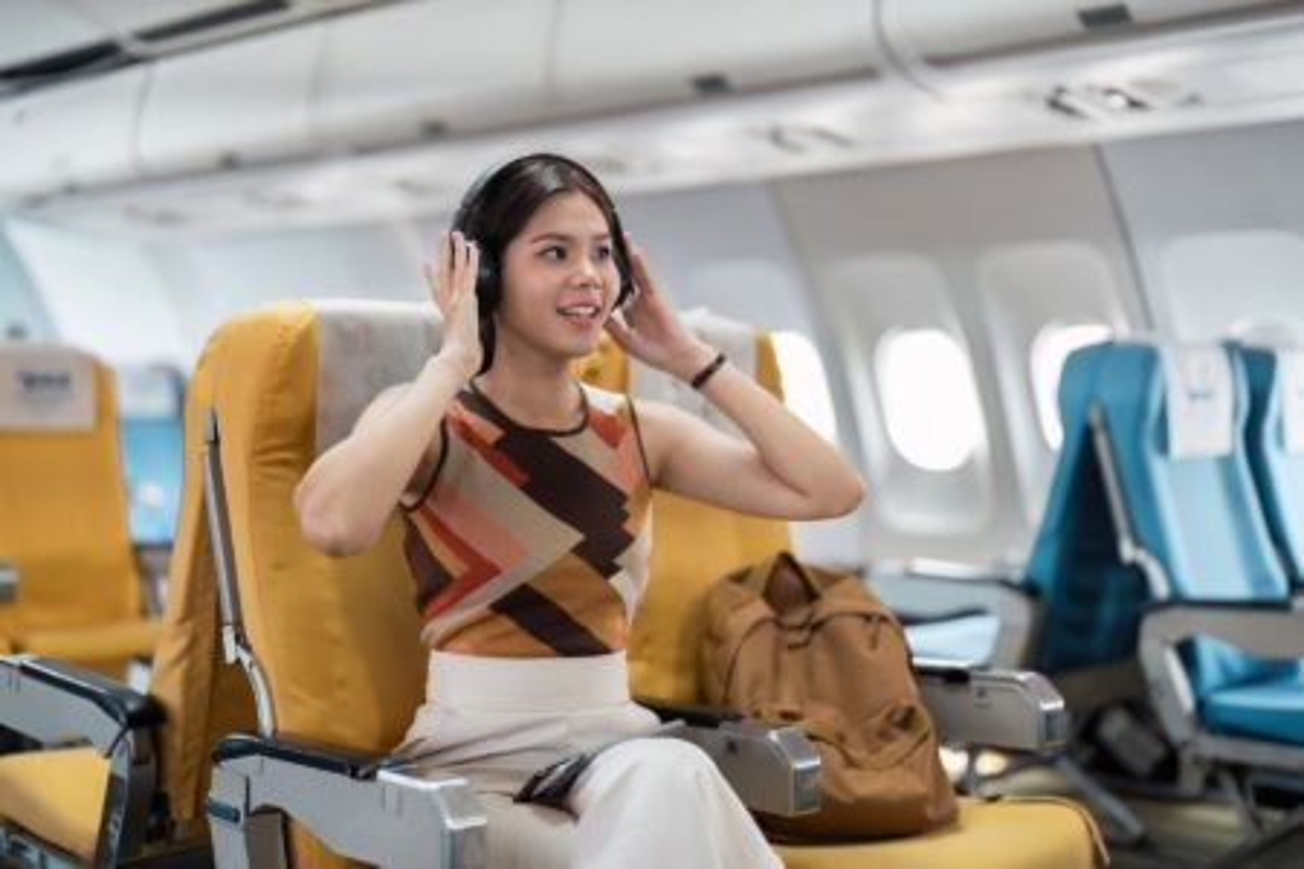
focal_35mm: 50
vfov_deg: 27.0
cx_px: 652
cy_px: 434
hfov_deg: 39.6
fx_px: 1811
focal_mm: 50
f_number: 1.2
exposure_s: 1/640
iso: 800
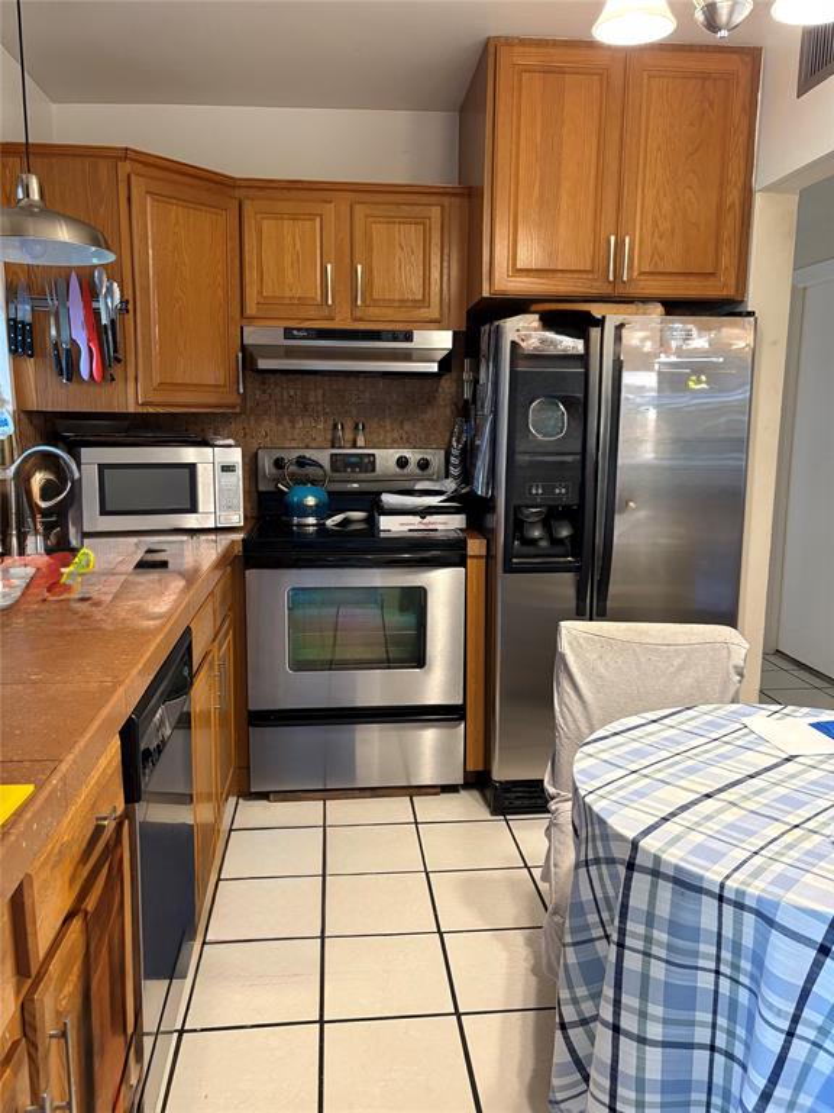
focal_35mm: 26
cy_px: 556
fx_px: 835
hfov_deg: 53.1
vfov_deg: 67.3
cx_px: 417
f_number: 1.6
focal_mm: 5.96
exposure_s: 1/60
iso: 250
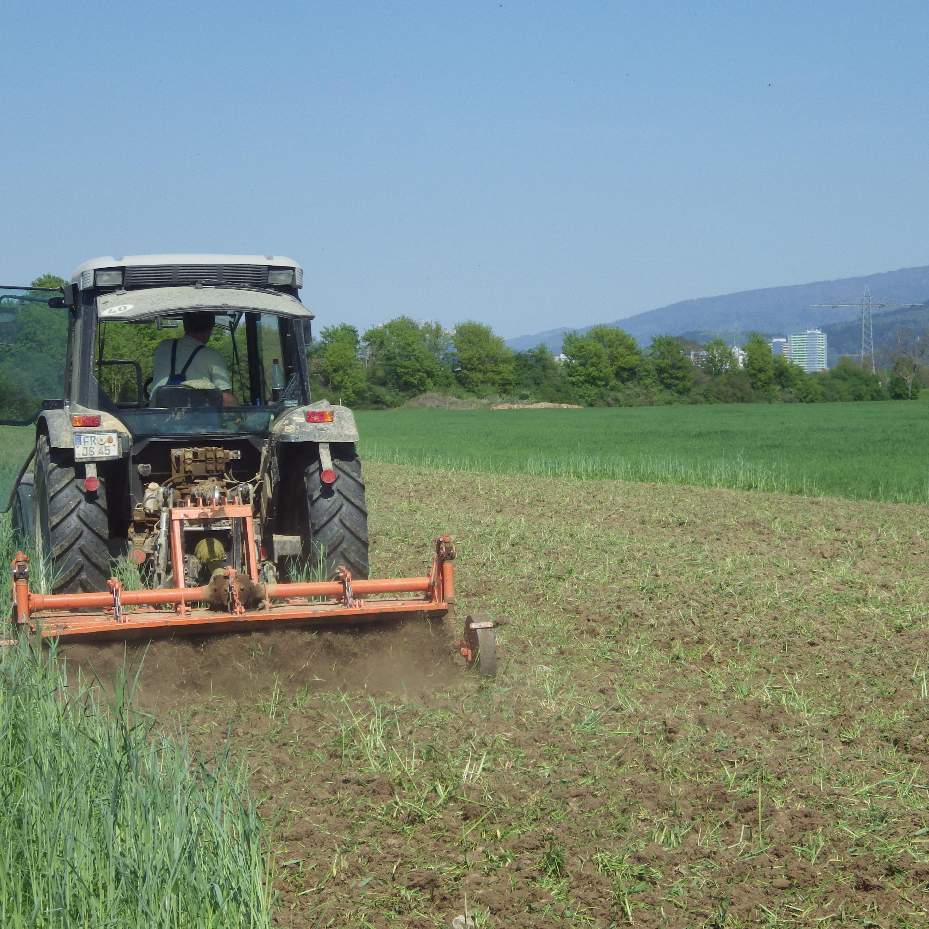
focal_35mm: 103
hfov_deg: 16.9
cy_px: 464
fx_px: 3127
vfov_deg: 16.9
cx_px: 474
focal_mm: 15.6
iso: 100
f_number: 4.4
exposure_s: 1/800
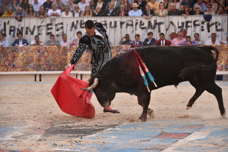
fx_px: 918
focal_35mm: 145
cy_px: 76
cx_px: 114
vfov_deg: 9.5
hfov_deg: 14.2
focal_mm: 145
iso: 640
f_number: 5.6
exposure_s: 1/640
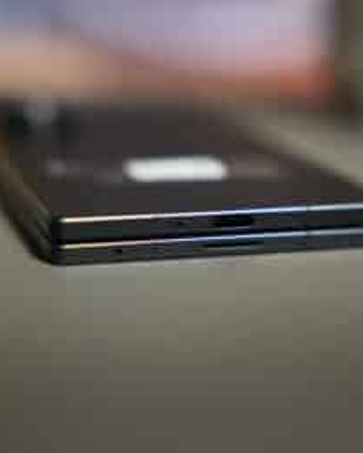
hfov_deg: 15.4
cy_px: 228
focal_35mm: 100
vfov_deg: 19.2
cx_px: 227
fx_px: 1342
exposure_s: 1/80
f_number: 2.8
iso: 200
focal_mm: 70
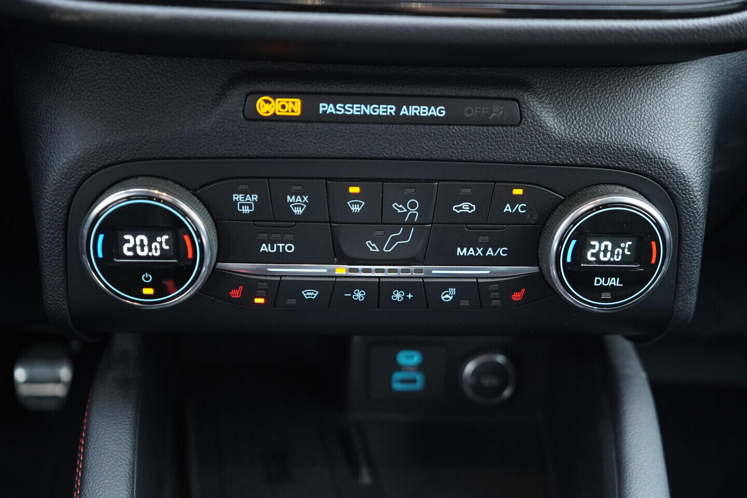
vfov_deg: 36.9
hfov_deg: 53.1
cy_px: 249
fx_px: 747
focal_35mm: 36
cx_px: 374
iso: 1250
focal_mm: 24
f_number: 2.8
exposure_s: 1/40
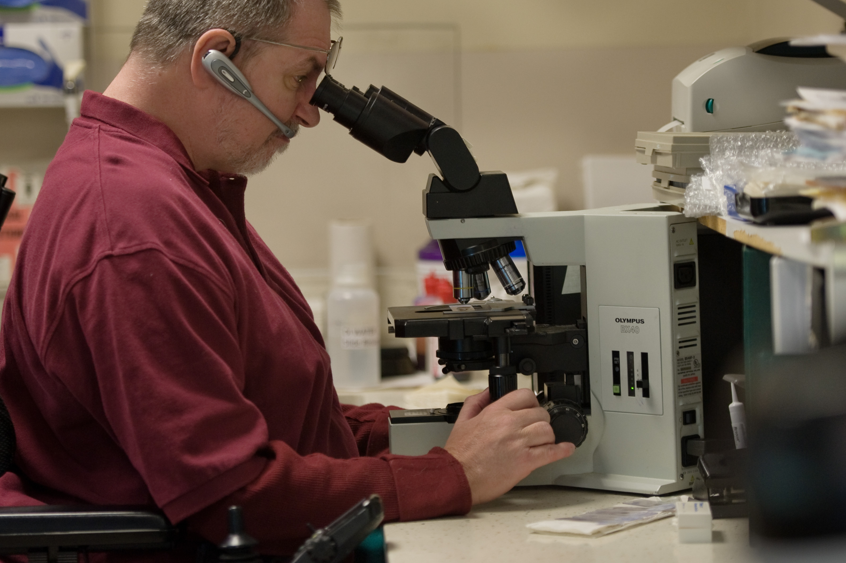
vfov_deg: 10.1
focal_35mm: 136
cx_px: 376
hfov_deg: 15.1
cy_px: 212
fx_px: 3194
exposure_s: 1/160
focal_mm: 102
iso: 800
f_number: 2.8
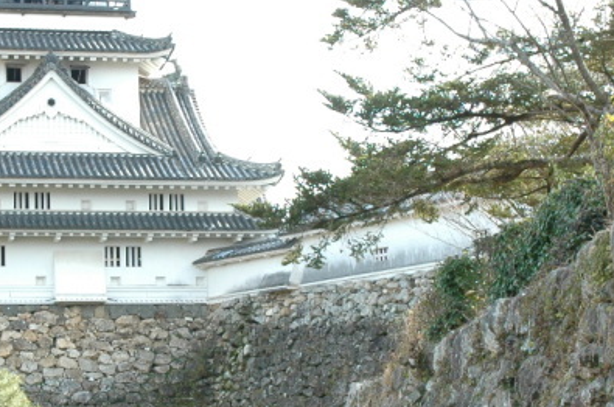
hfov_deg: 20.9
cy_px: 242
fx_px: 1657
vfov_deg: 14.0
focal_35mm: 97
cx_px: 169
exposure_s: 1/160
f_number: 6.3
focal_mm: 25
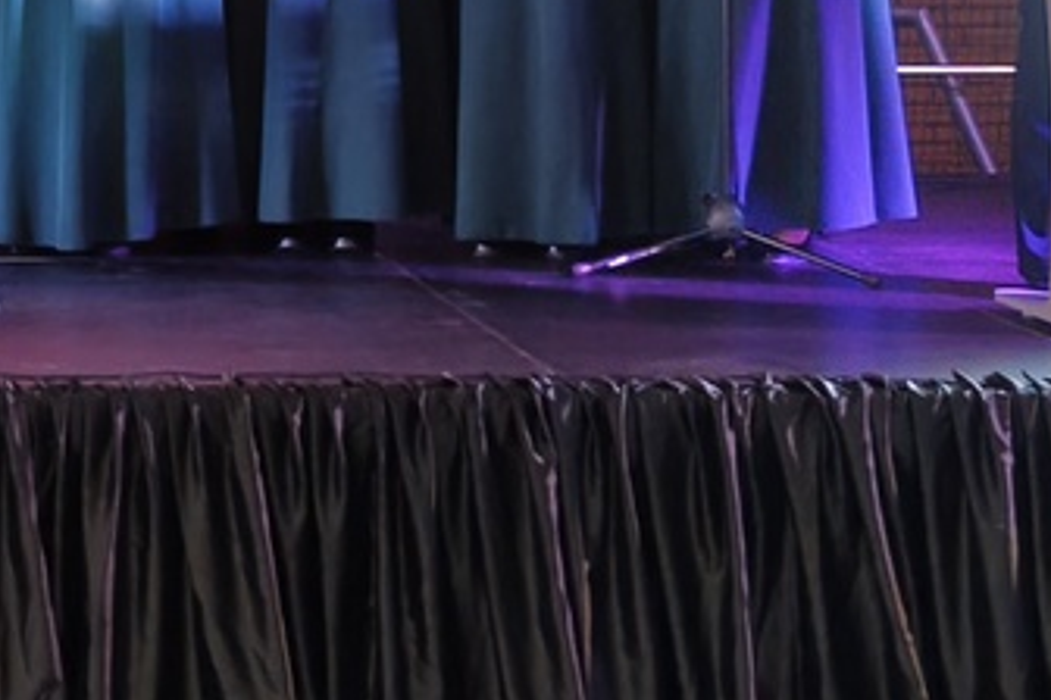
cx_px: -166
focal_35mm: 146
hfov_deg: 13.7
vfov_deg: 9.2
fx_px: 4262
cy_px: -344
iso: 400
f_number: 1.6
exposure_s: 1/50
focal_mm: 6.57
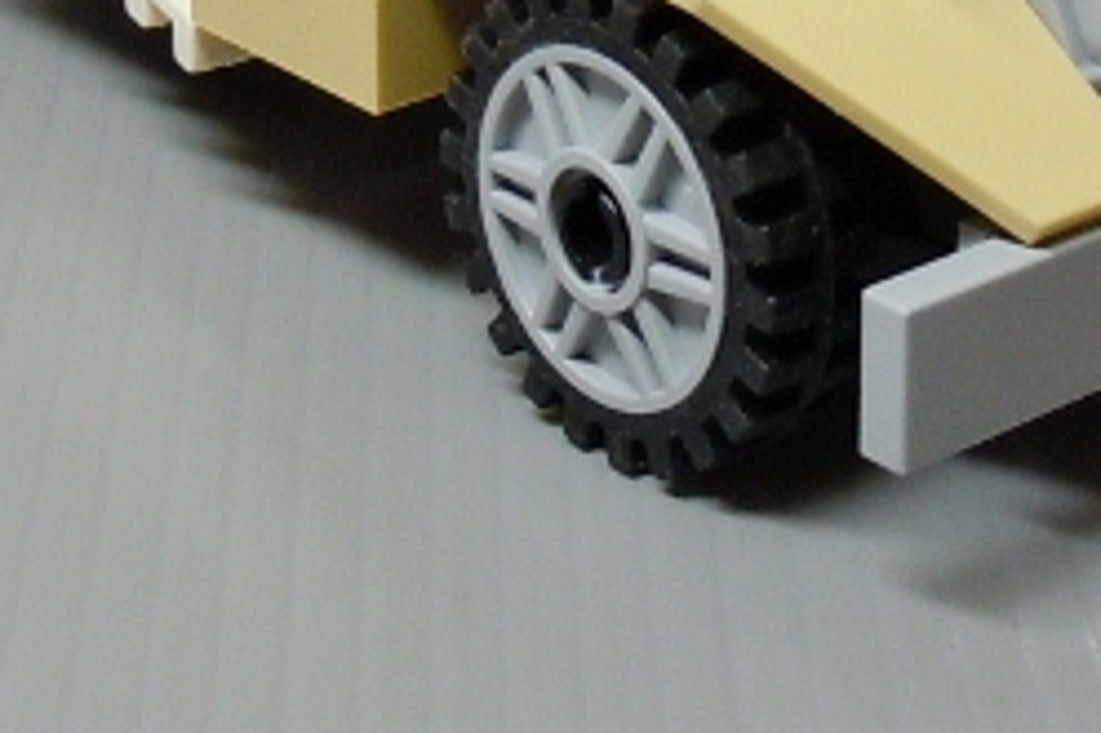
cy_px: -333
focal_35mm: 86
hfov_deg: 23.7
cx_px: 504
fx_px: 2628
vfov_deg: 14.8
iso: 100
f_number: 3.5
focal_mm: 5.4
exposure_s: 1/6
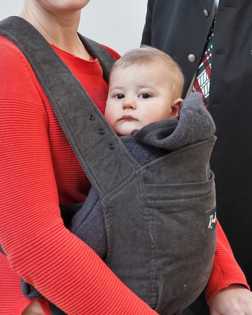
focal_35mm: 73
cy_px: 142
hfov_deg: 20.9
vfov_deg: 26.0
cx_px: 177
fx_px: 681
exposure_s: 1/40
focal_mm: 11.77
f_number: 2.8
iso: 640
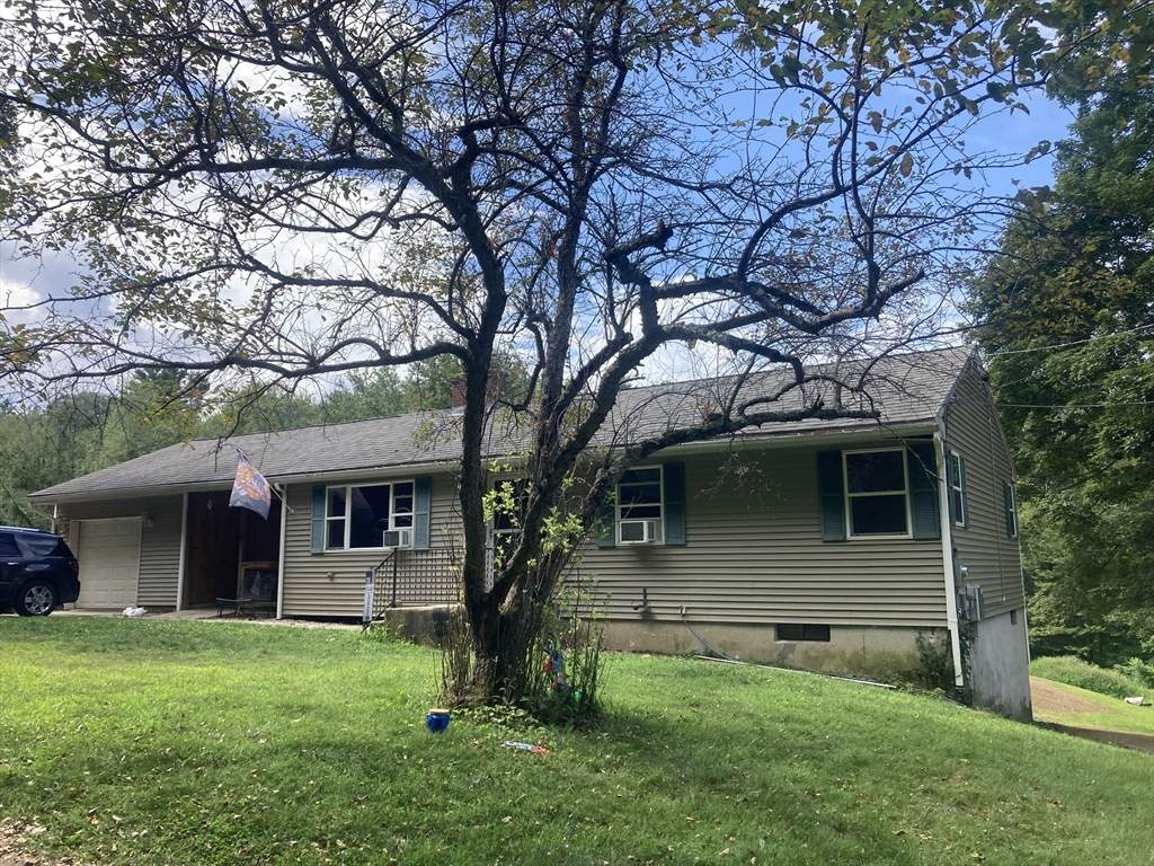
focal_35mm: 28
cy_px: 433
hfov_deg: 63.4
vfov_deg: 49.7
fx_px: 933
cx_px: 577
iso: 20
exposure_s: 1/1056
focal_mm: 3.99
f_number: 1.8
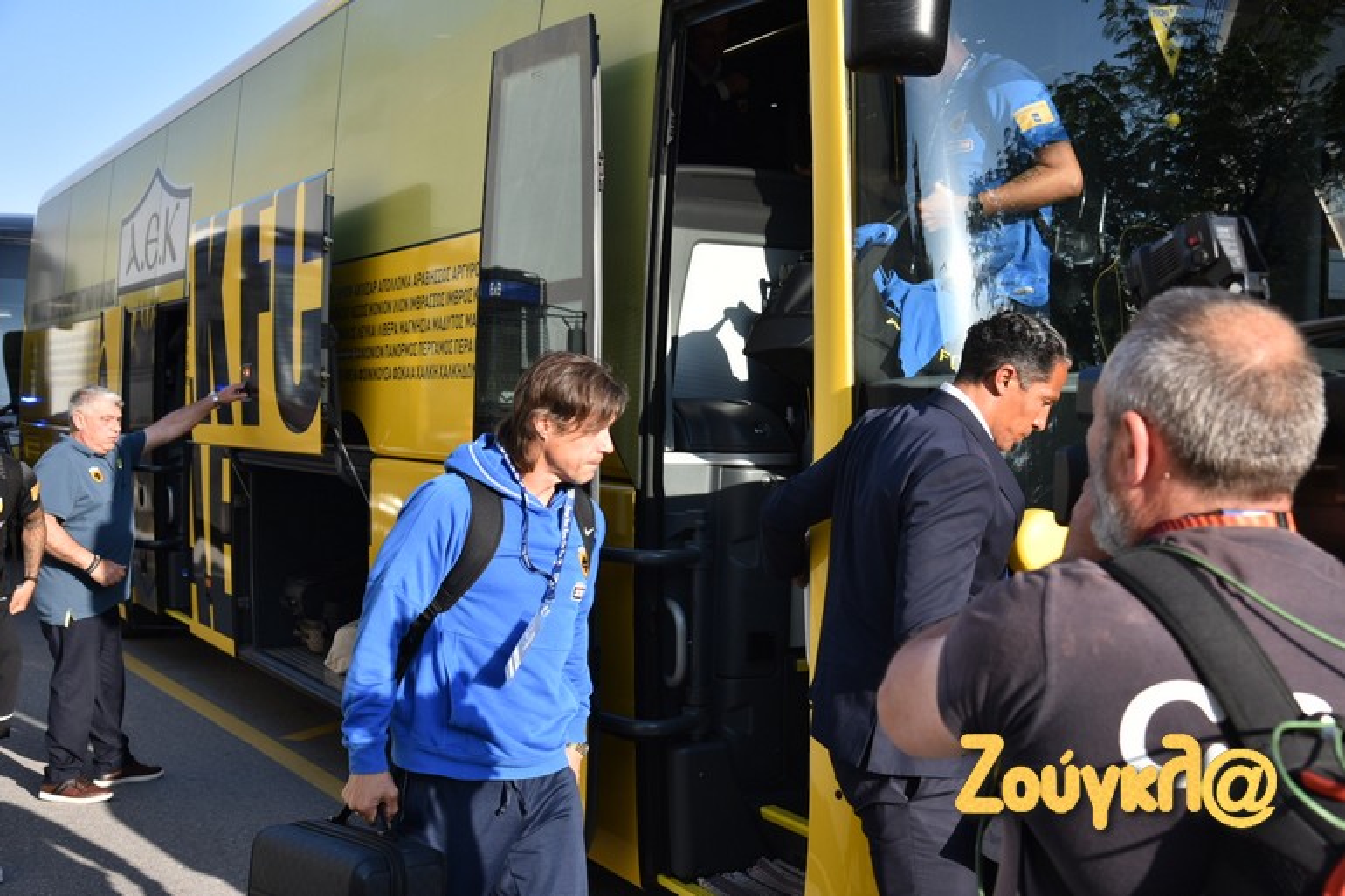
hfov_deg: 44.5
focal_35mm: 44
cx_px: 672
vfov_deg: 30.5
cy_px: 448
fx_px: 1643
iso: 450
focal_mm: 44
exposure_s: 1/640
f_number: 6.3
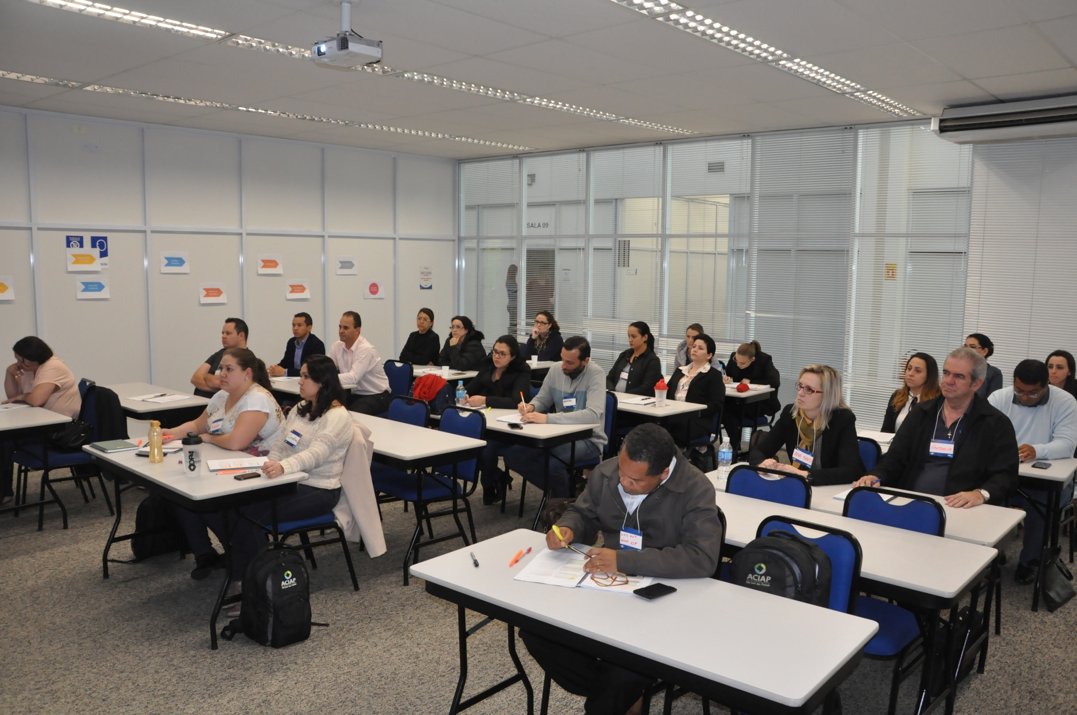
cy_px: 358
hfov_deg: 67.4
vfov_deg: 47.8
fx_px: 807
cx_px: 538
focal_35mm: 27
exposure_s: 1/200
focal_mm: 18
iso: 1600
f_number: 5
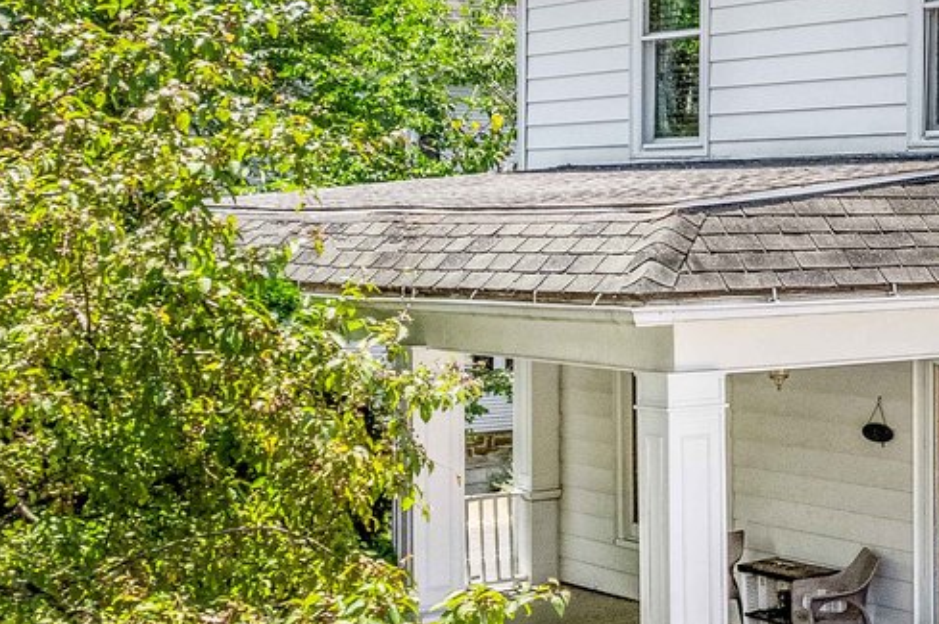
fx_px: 1902
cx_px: 1384
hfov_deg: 22.9
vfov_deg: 18.6
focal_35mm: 73
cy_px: 230
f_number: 2.8
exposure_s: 1/1250
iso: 100
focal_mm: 8.38
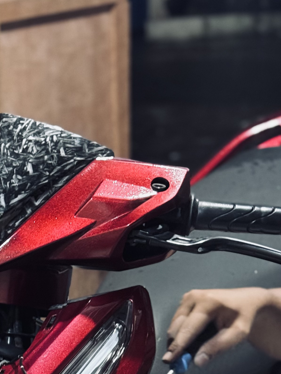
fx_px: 1320
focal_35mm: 122
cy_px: 447
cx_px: -6
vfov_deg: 15.6
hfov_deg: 12.0
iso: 640
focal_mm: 6.76
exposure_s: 1/25
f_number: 1.78
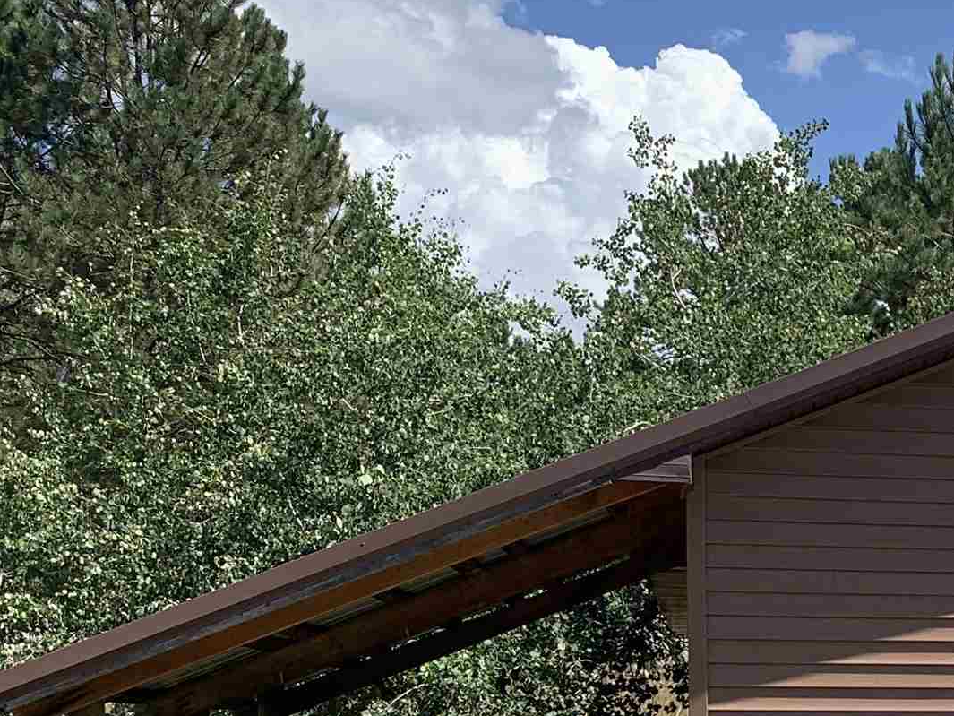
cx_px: 1146
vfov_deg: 18.9
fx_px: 2067
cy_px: 769
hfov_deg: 23.7
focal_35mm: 75
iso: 25
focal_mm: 4.25
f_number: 1.8
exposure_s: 1/1661
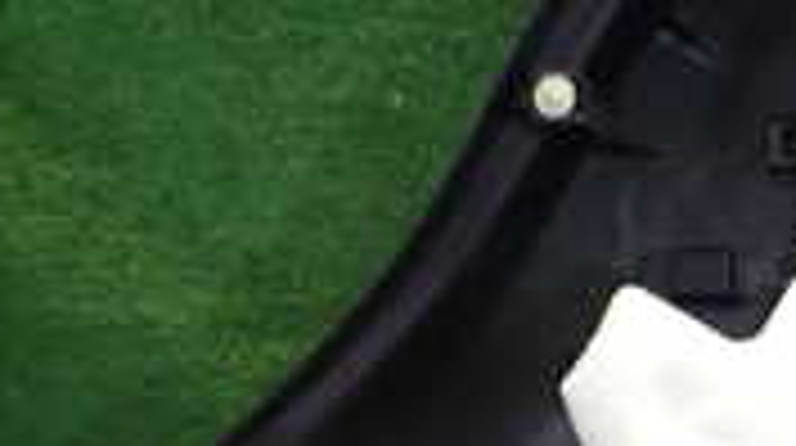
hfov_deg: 18.7
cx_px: 845
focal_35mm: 111
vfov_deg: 10.6
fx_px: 2340
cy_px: 581
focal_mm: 5.4
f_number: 2.3
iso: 400
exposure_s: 1/30
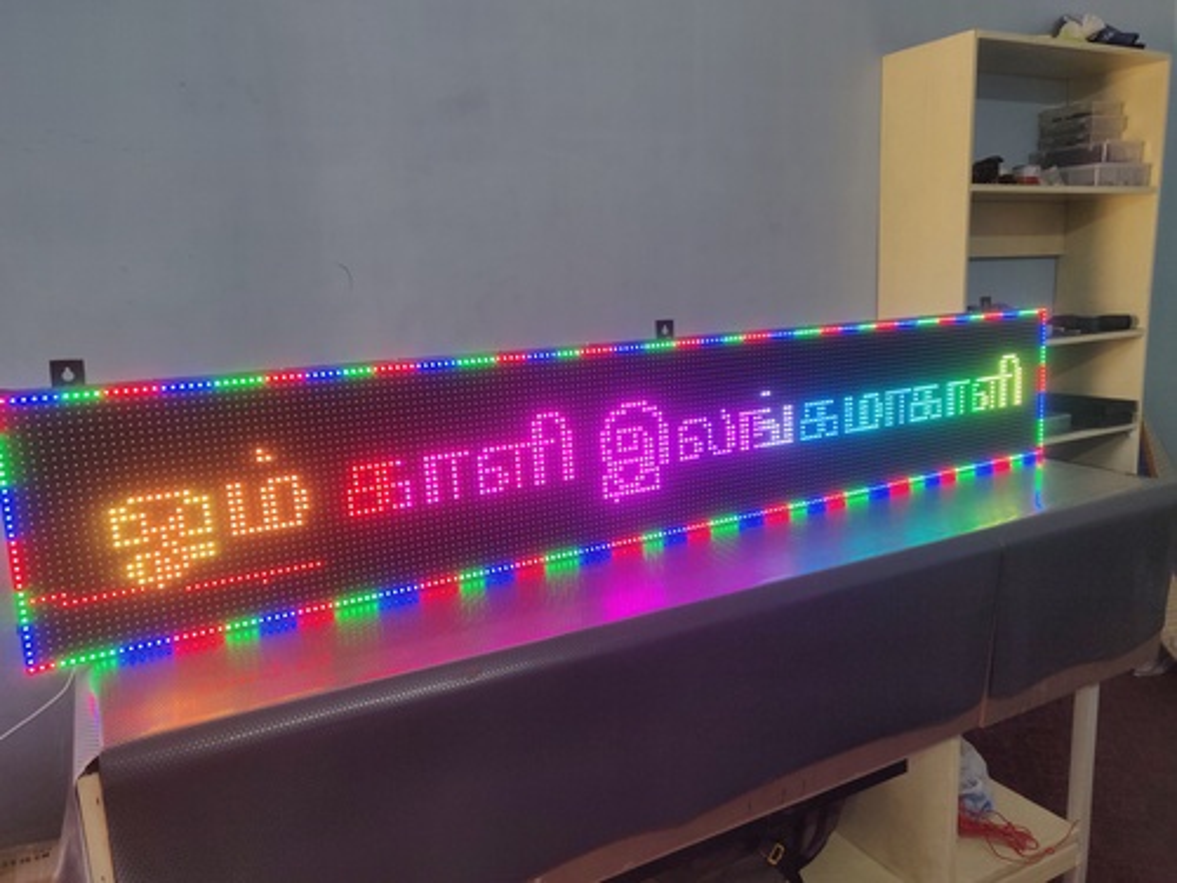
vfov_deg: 54.9
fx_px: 850
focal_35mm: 25
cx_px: 588
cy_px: 442
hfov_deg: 69.4
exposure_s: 1/100
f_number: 1.7
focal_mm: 4.25
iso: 125
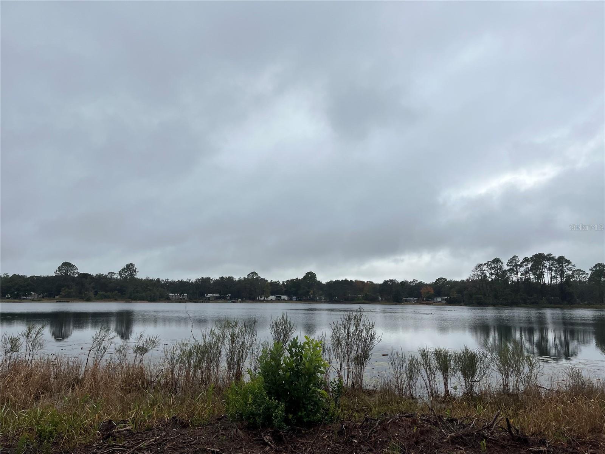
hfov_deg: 67.3
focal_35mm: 26
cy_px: 227
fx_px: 454
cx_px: 302
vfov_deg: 53.1
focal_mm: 5.1
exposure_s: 1/3049
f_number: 1.6
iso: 50
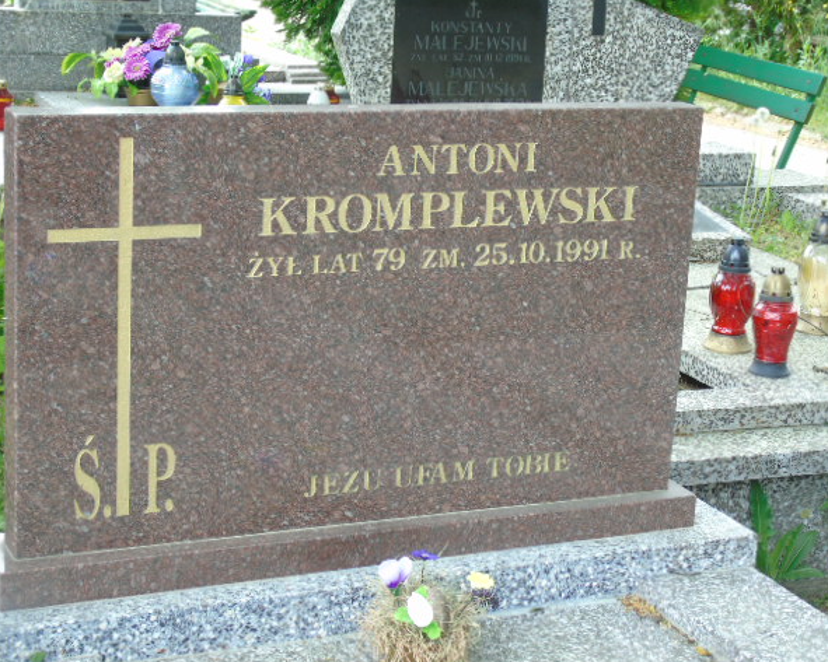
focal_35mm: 75
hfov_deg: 25.4
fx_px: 1838
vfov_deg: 20.4
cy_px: 333
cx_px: 420
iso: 80
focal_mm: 13
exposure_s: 1/40
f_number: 4.7
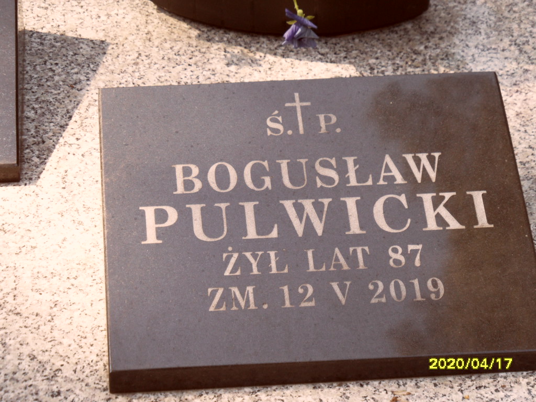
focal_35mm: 120
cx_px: 268
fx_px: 1858
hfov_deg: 16.4
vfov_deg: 12.3
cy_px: 201
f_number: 4.4
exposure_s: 1/60
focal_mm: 20
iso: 100
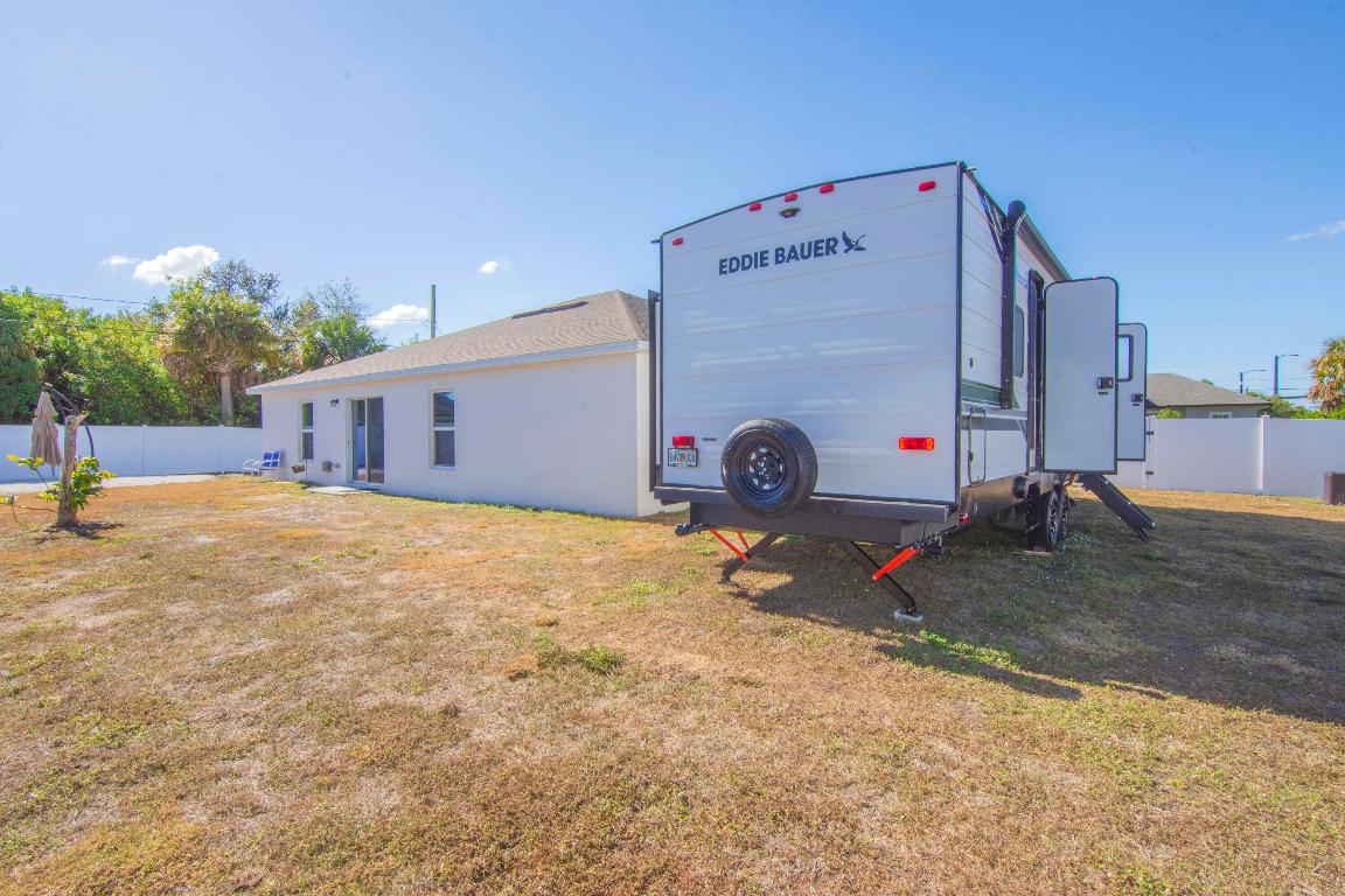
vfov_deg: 72.1
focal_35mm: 16
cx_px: 672
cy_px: 448
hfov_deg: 95.0
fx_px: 616
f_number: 14
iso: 320
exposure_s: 1/250
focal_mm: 11
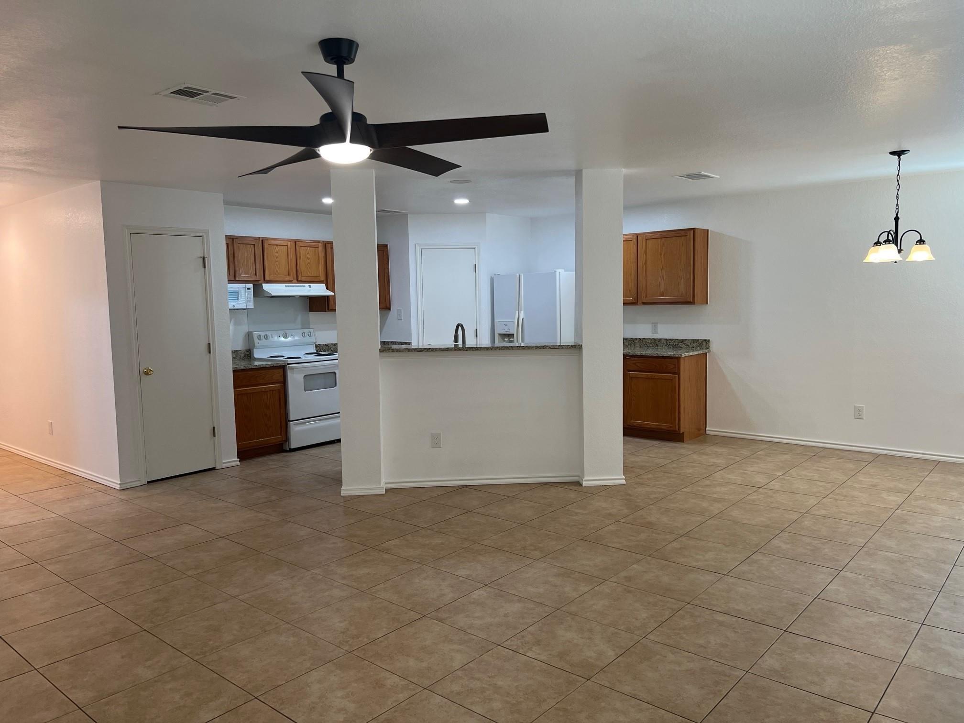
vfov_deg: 53.1
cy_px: 362
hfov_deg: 67.3
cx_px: 482
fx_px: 724
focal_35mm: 26
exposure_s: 1/120
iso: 100
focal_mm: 5.7
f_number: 1.5
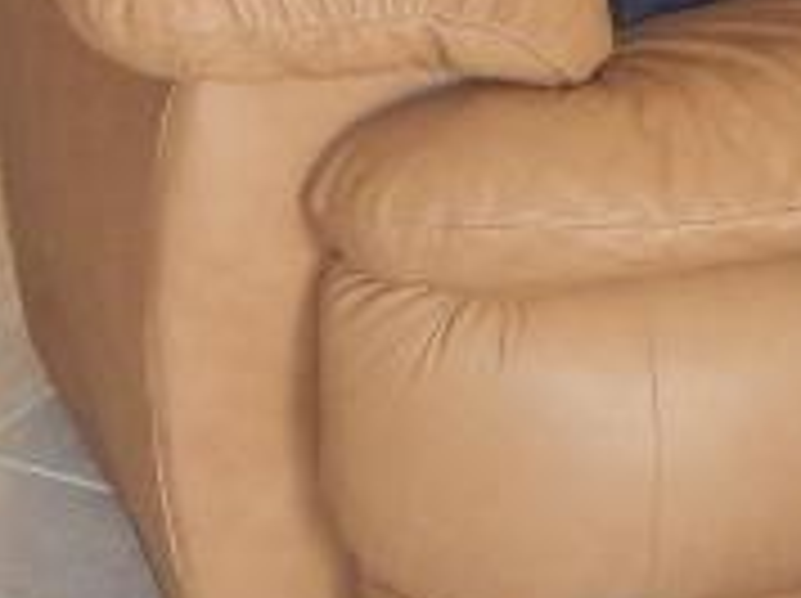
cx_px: 500
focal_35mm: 248
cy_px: -1066
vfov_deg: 5.7
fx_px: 5731
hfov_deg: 8.0
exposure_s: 1/30
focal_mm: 7.7
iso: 320
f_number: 4
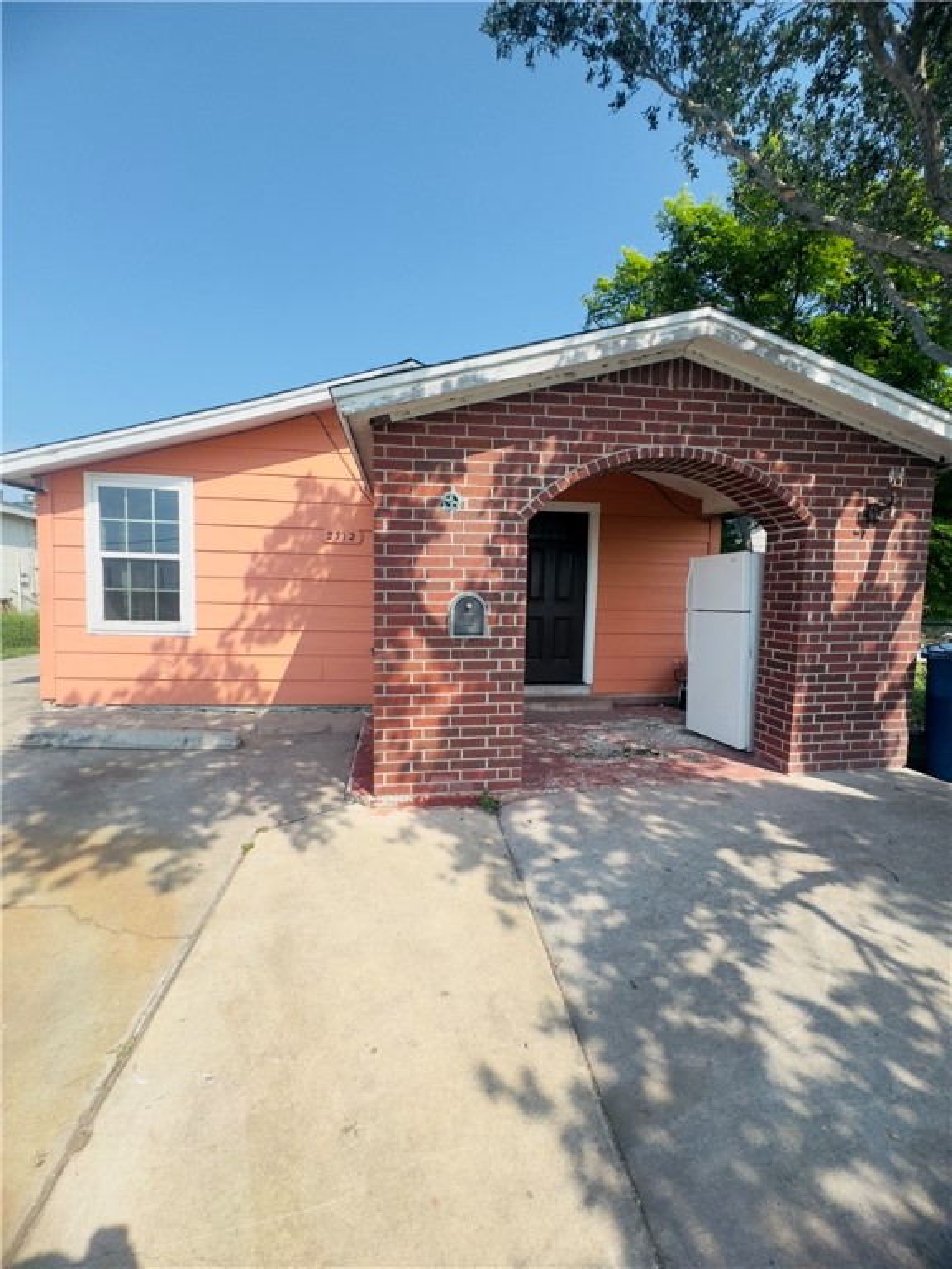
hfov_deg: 85.7
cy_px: 634
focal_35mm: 14
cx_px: 476
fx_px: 513
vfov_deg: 102.1
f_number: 2.2
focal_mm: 2.22
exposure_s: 1/1143
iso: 50
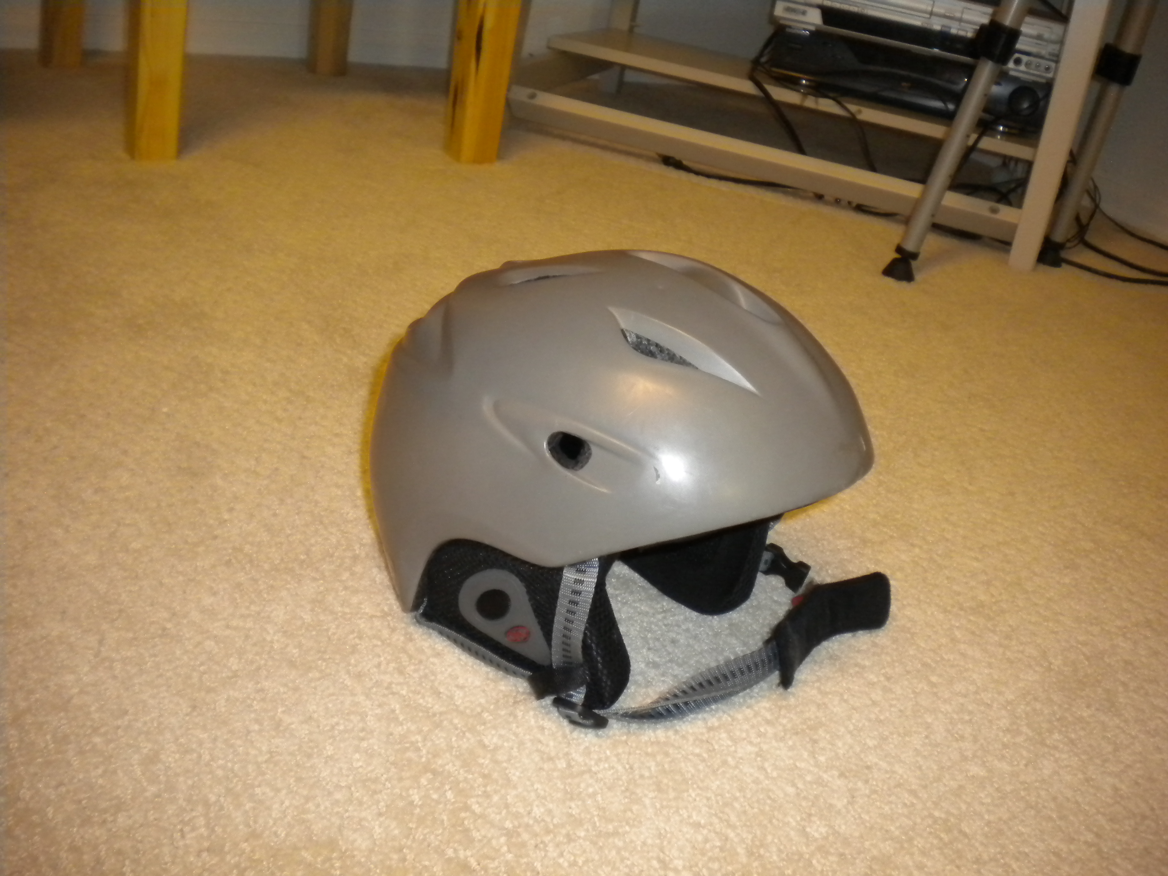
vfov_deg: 40.7
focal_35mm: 35
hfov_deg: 52.6
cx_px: 584
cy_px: 438
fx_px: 1181
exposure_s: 1/30
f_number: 3.1
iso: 400
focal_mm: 6.3
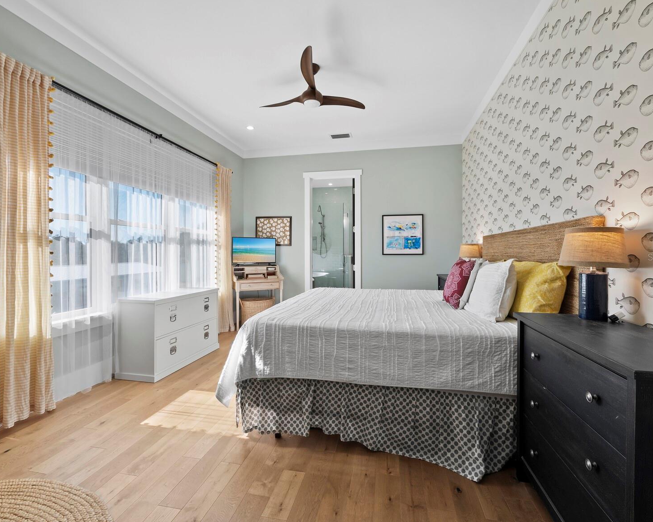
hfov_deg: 96.8
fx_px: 290
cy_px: 257
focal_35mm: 15
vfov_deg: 84.0
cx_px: 332
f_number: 13
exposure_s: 1/8
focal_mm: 7
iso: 320
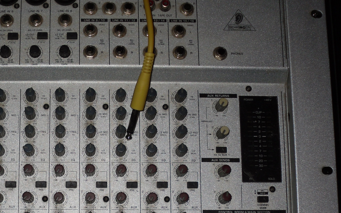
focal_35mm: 68
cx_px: 59
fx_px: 632
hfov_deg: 29.4
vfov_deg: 18.9
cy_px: 179
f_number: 3
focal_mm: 6.3
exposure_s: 1/45
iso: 80
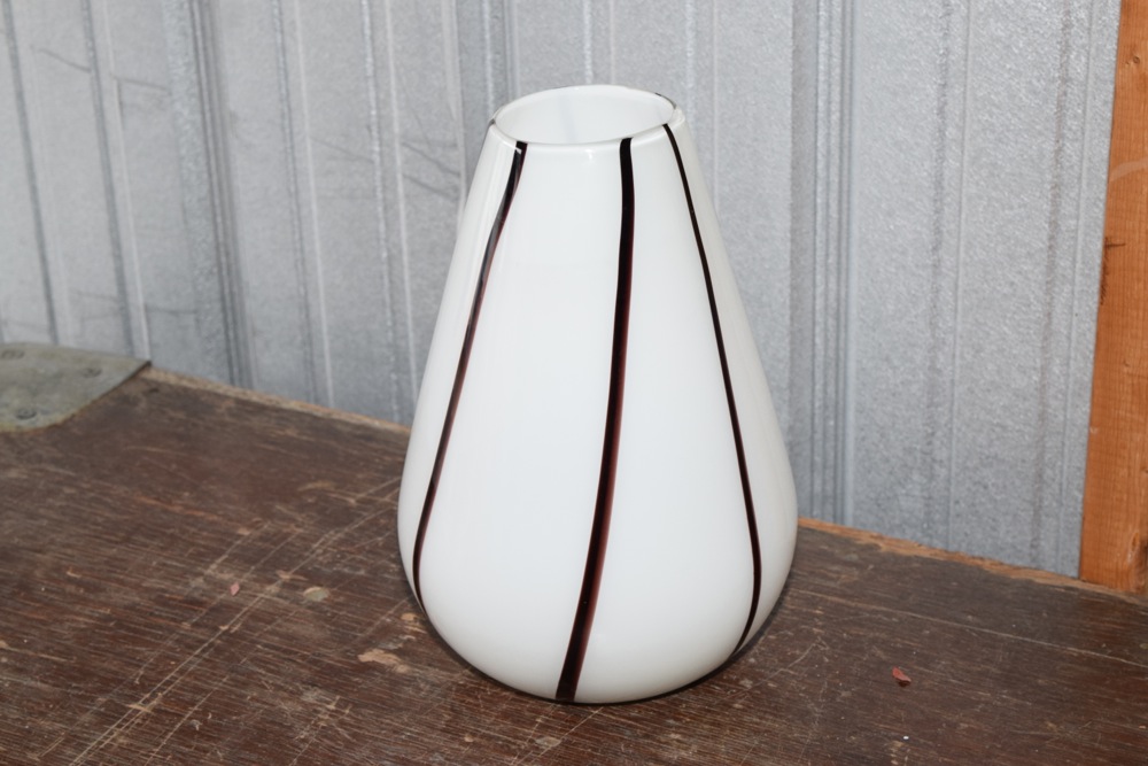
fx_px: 2296
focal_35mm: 72
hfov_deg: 28.1
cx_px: 574
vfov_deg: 18.9
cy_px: 383
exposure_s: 1/80
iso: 800
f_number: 5.3
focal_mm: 48
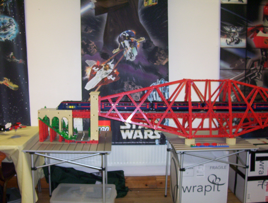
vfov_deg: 33.7
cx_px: 134
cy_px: 102
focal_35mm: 43
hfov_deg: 43.8
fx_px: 334
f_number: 2.73
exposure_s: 1/60
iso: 140
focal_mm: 5.77
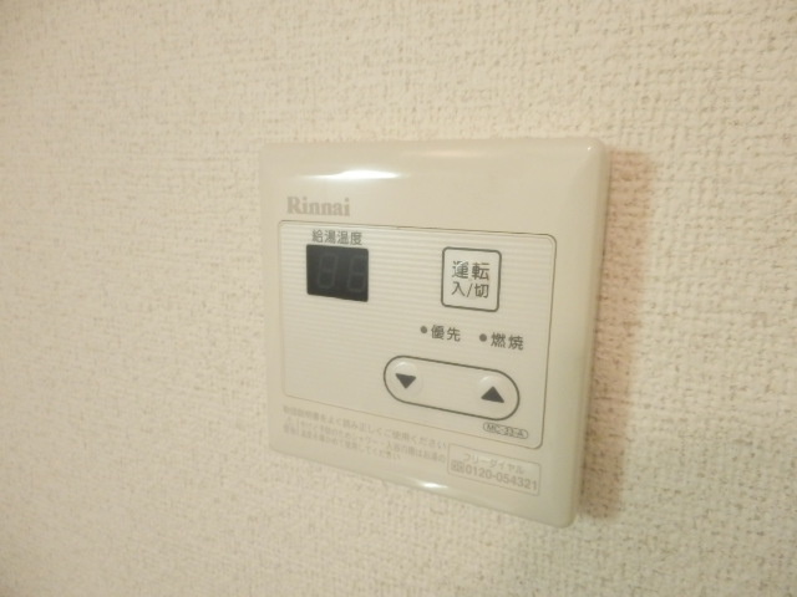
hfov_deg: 71.6
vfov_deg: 56.8
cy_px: 298
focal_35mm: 24
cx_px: 398
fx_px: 553
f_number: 3
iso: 800
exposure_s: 1/15
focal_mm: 4.2
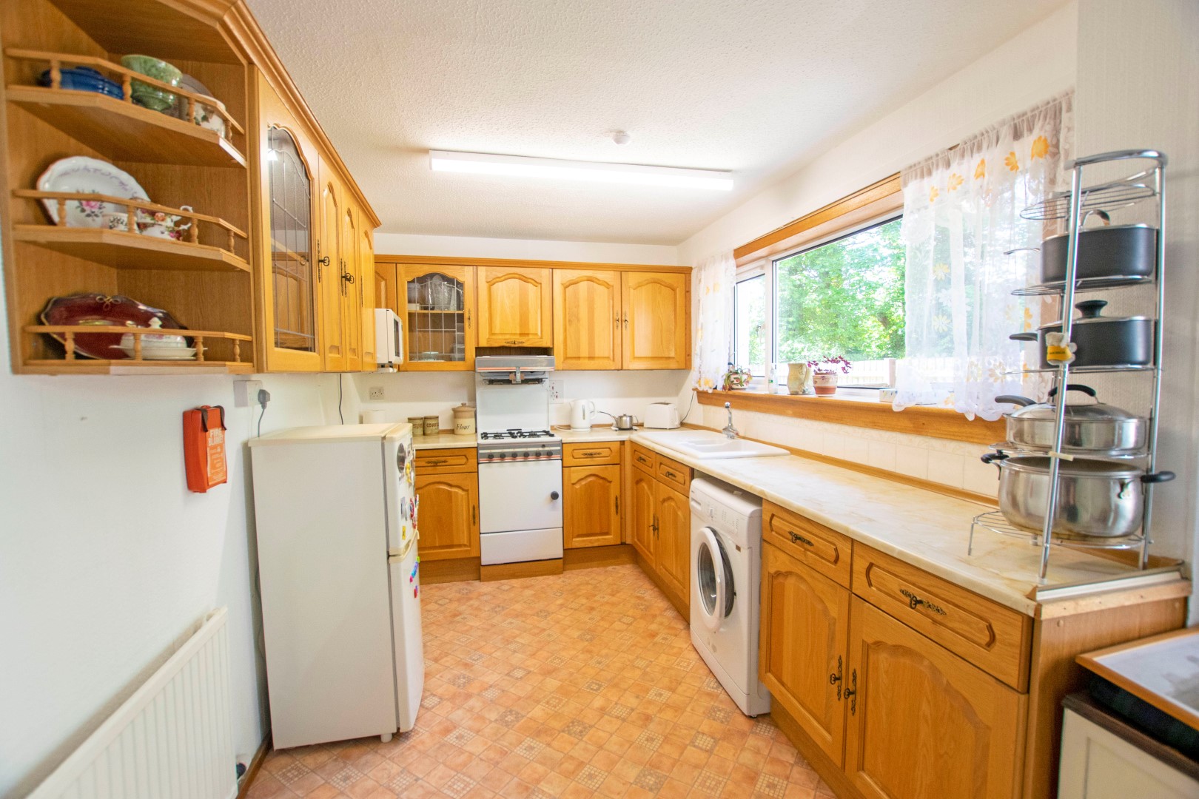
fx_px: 500
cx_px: 600
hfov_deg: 100.4
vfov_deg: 77.3
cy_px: 400
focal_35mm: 15
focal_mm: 10
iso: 400
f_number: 5
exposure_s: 1/100
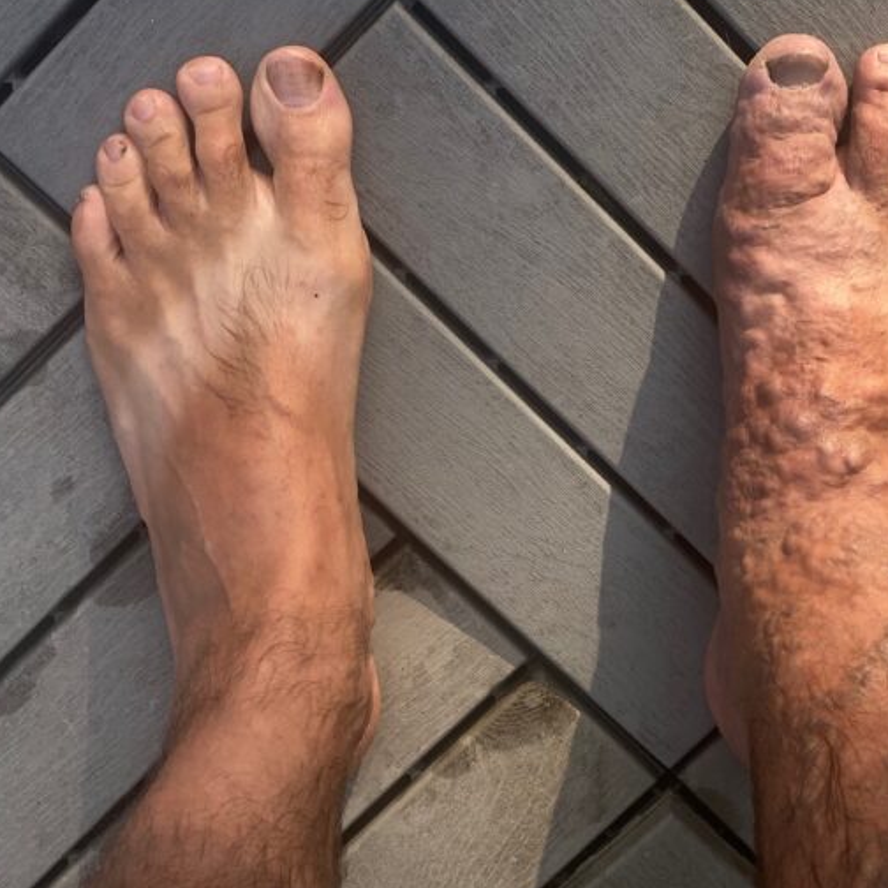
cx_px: 599
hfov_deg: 24.5
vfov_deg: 24.7
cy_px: 456
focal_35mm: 70
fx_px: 2032
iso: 20
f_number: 2
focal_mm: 6
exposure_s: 1/384
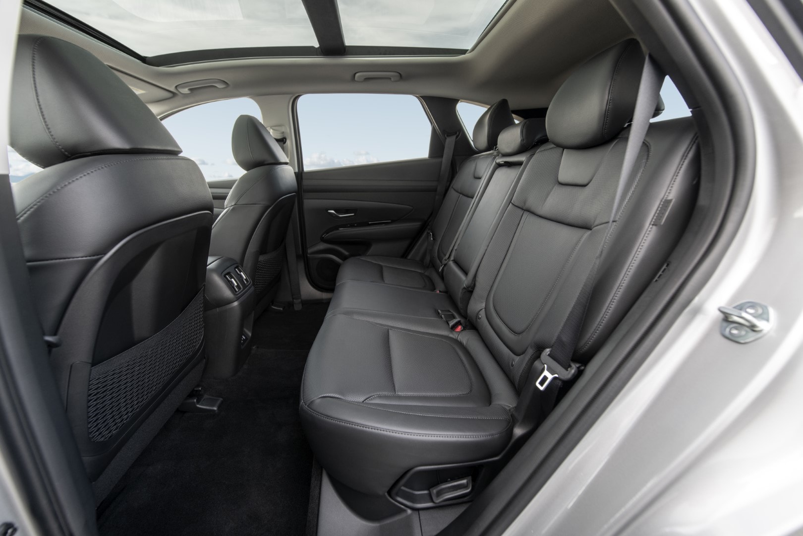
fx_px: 312
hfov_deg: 104.3
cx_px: 402
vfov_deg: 81.2
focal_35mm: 14
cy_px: 268
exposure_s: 1/40
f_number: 4.5
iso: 200
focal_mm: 14
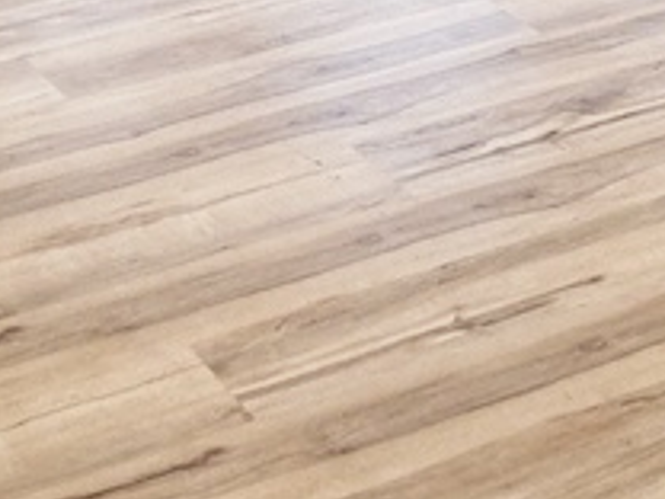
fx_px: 2555
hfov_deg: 14.7
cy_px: -665
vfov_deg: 9.9
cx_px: 598
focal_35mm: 133
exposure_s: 1/60
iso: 100
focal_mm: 5.4
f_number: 1.8
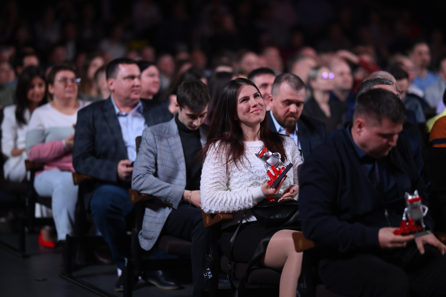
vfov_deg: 10.2
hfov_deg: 15.2
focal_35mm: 135
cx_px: 223
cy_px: 148
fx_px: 1672
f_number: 1.8
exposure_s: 1/640
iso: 1000
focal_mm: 135
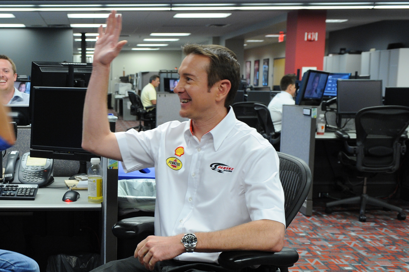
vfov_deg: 24.9
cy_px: 184
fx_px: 613
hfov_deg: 35.7
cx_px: 82
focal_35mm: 54
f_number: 4.5
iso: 1600
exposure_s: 1/80
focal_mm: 32
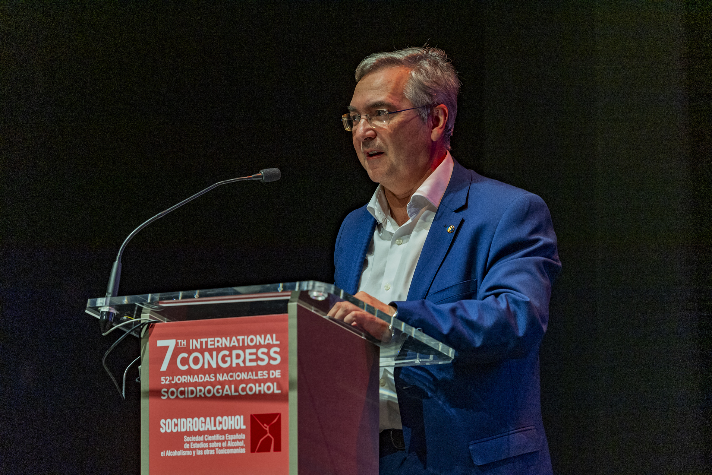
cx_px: 356
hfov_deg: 11.4
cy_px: 238
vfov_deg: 7.6
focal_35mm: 180
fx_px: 3560
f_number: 4
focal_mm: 180
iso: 1600
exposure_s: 1/160
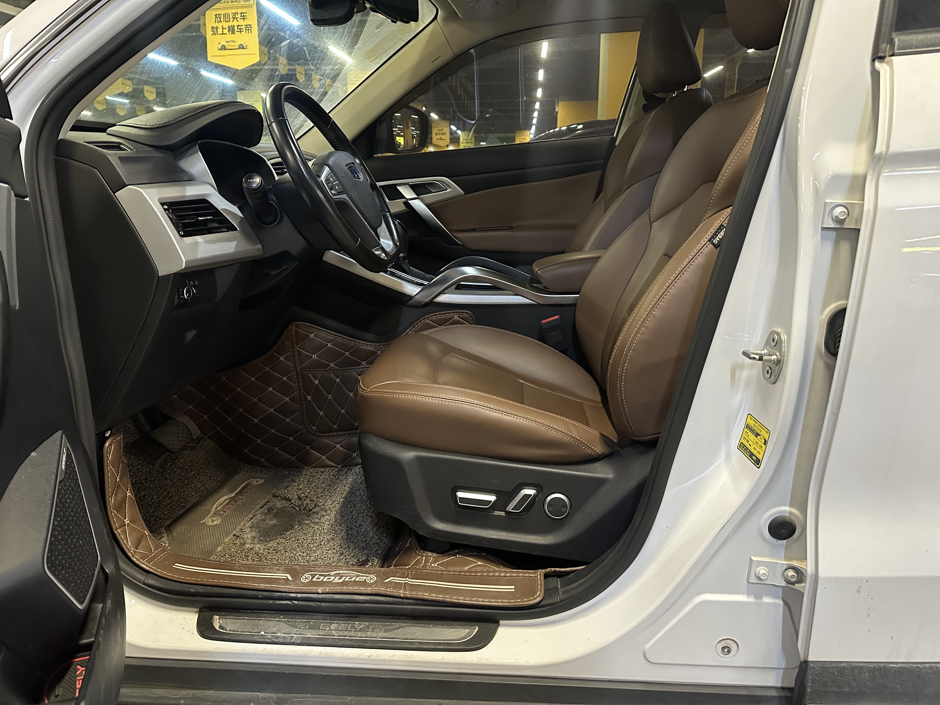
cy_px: 352
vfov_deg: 56.8
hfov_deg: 71.6
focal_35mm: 24
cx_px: 470
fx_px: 652
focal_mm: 6.86
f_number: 1.78
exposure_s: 1/33
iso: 640
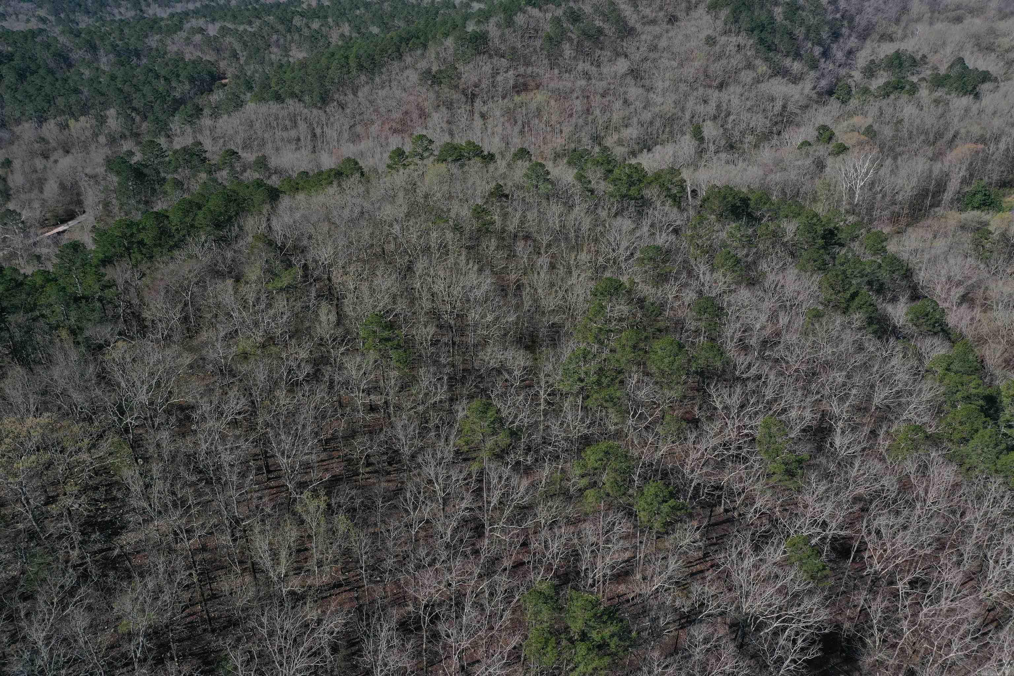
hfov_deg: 65.5
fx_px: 789
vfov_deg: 46.4
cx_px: 507
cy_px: 338
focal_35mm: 28
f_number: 5.6
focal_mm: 10.26
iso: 100
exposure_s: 1/500
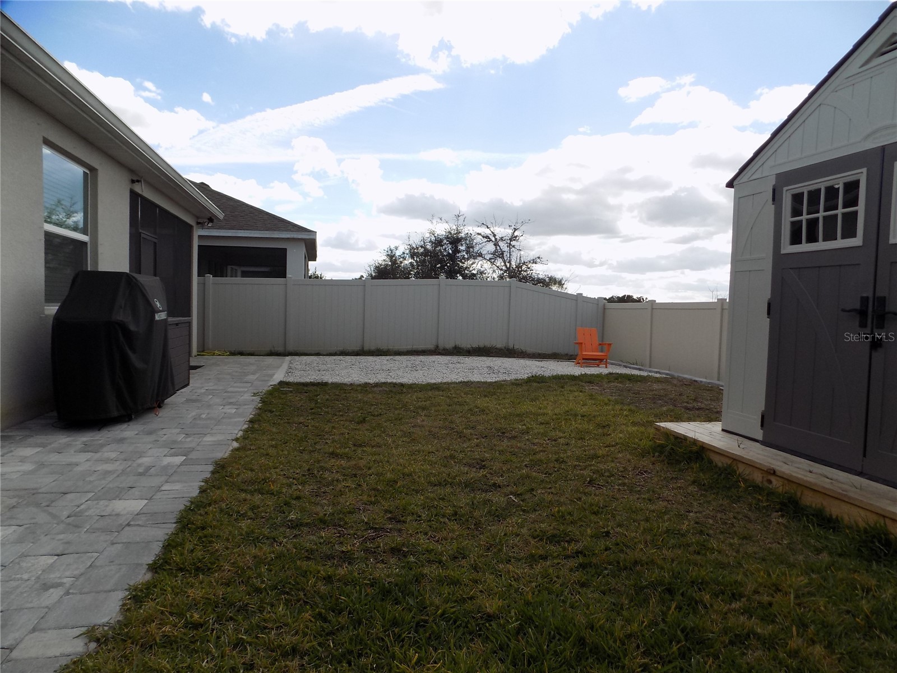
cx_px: 448
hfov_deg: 73.9
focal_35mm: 23
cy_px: 336
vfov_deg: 58.9
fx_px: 596
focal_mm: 4
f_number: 3.1
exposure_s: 1/1000
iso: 80
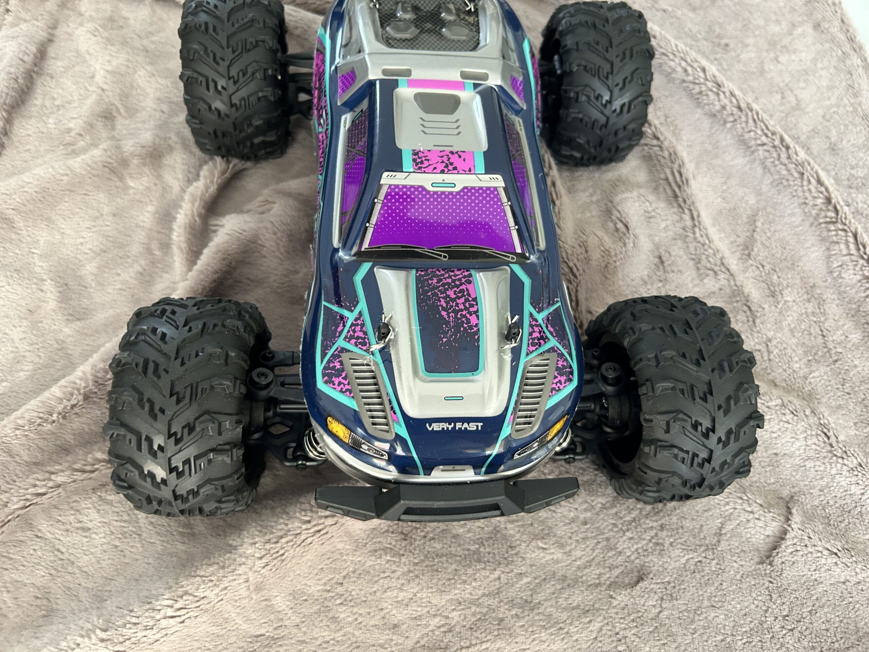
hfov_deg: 67.3
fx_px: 653
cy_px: 326
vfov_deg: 53.1
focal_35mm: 26
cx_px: 434
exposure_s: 1/60
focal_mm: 5.7
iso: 320
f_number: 1.5
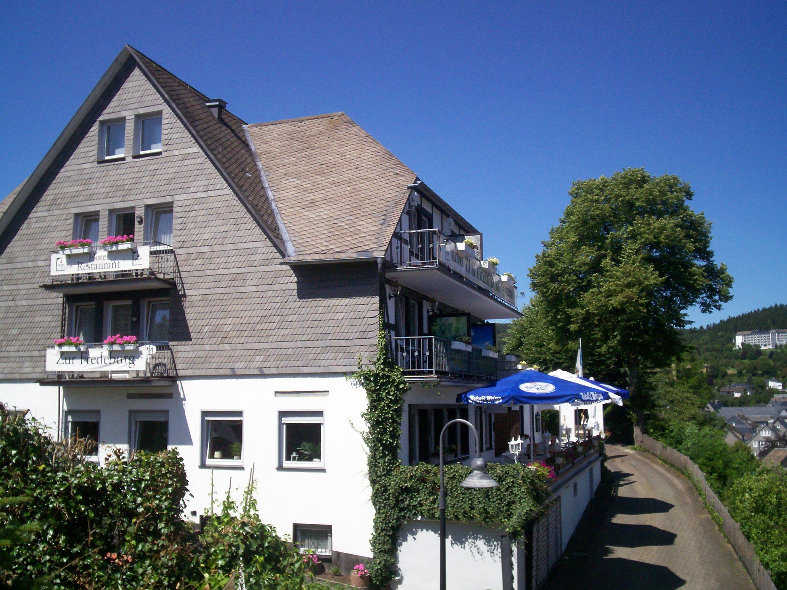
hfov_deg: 51.4
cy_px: 295
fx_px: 818
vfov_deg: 39.7
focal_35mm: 36
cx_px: 394
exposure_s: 1/792
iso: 100
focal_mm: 5.9
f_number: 4.5
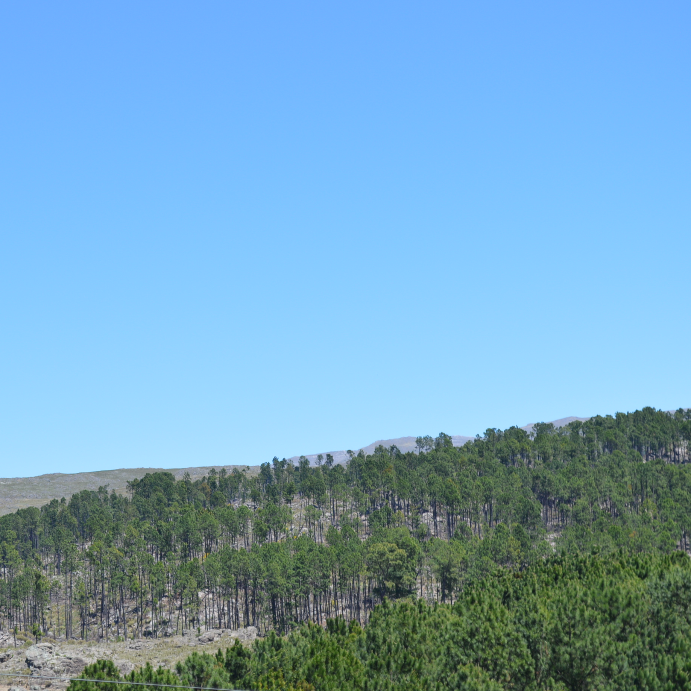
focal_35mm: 115
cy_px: 370
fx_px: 2590
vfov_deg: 15.2
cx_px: 229
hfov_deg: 15.2
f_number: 7.1
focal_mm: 55
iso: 100
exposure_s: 1/200
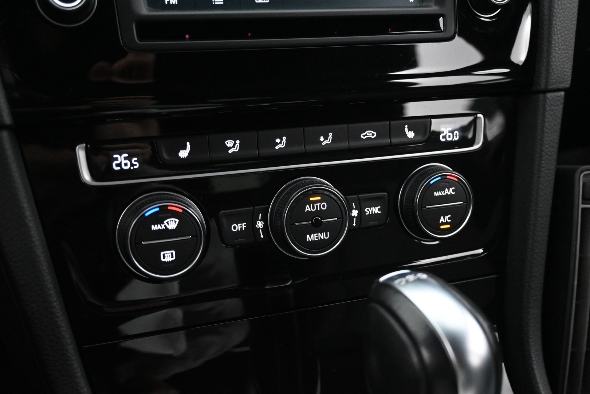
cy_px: 197
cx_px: 295
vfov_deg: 35.5
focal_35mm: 38
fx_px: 615
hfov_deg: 51.3
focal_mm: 25
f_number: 4.2
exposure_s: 1/40
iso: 5600
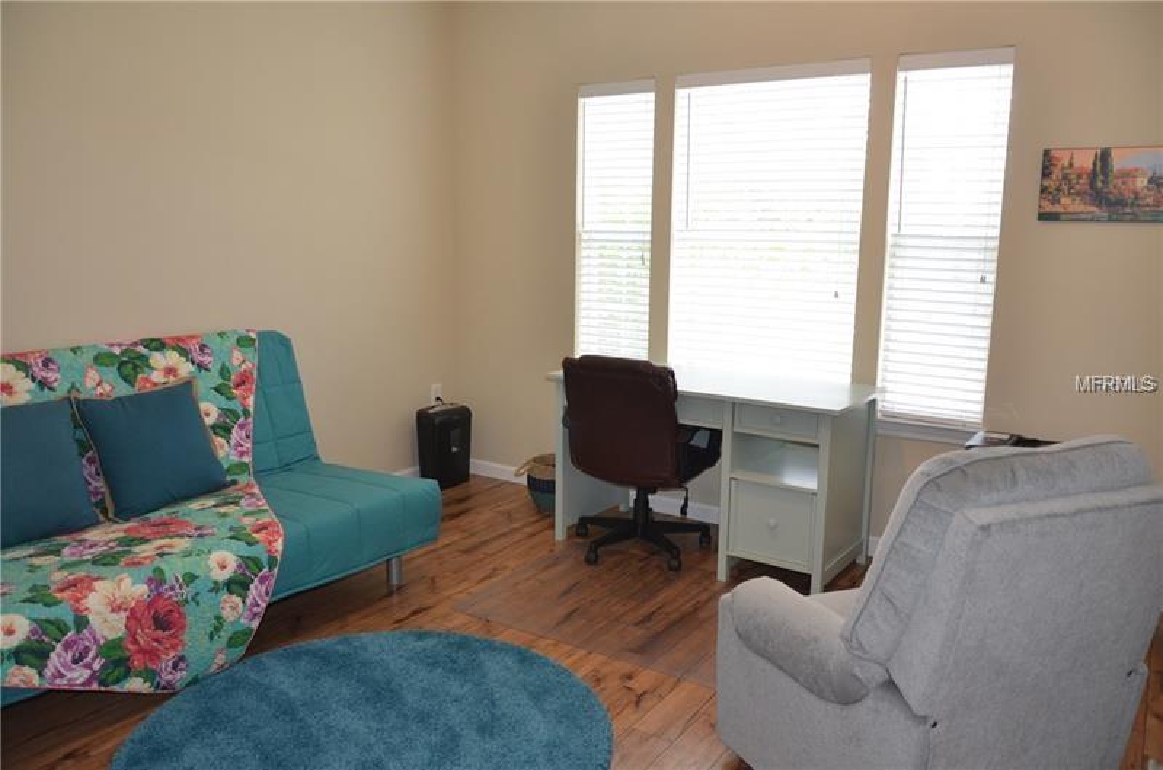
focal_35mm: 27
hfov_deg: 67.5
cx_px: 582
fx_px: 870
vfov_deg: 47.7
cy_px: 385
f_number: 3.5
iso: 640
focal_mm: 18
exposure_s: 1/60
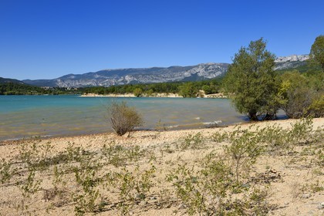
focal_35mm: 35
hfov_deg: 54.4
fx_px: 315
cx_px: 162
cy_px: 108
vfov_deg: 37.9
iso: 200
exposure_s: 1/320
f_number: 13
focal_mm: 35
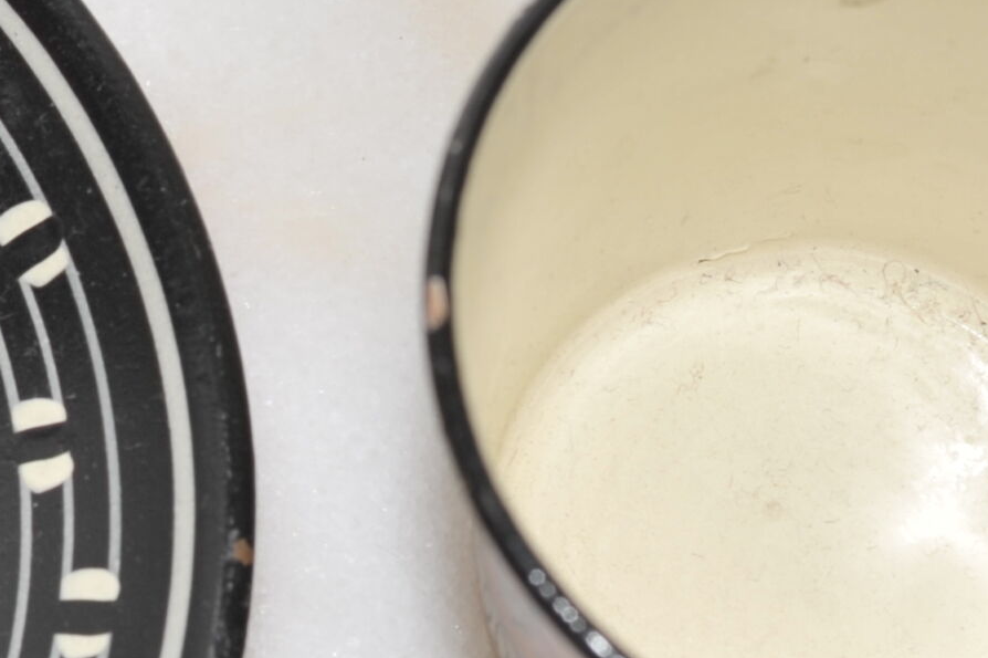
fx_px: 6528
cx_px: -345
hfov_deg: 8.5
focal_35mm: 238
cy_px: 76
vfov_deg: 5.8
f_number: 7.1
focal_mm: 50
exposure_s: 1/60
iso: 200
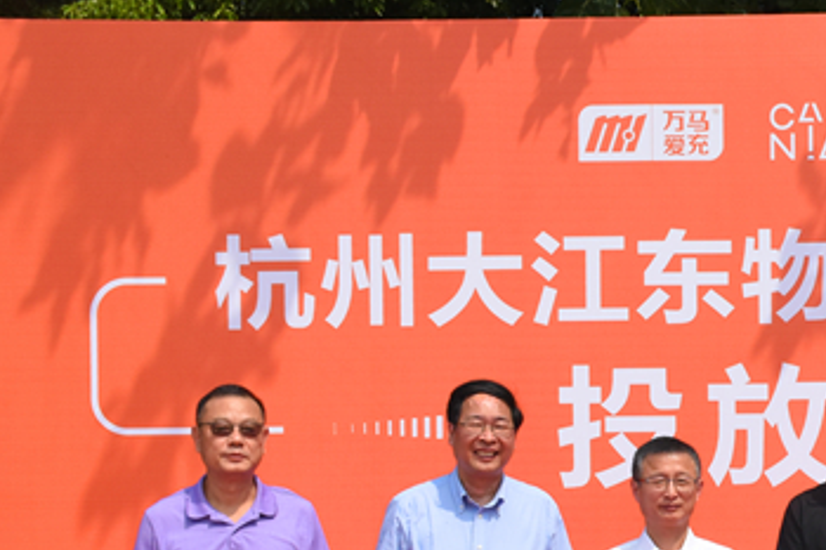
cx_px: 831
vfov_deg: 13.2
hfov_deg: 19.3
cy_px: 511
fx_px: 2362
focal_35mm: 103
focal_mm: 30
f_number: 14
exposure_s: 1/1250
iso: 800
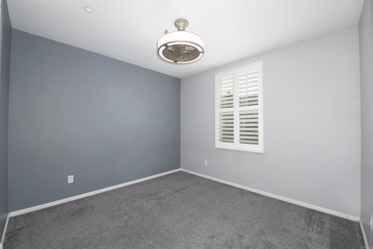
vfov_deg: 77.3
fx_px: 155
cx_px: 186
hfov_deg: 100.4
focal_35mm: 15
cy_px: 124
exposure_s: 1/250
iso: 320
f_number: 7.1
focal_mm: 15
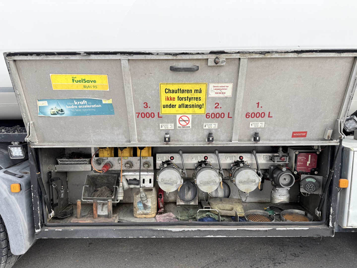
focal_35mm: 24
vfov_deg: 56.8
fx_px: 248
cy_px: 134
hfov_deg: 71.6
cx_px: 178
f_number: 1.78
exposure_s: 1/1437
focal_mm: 6.76
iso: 80
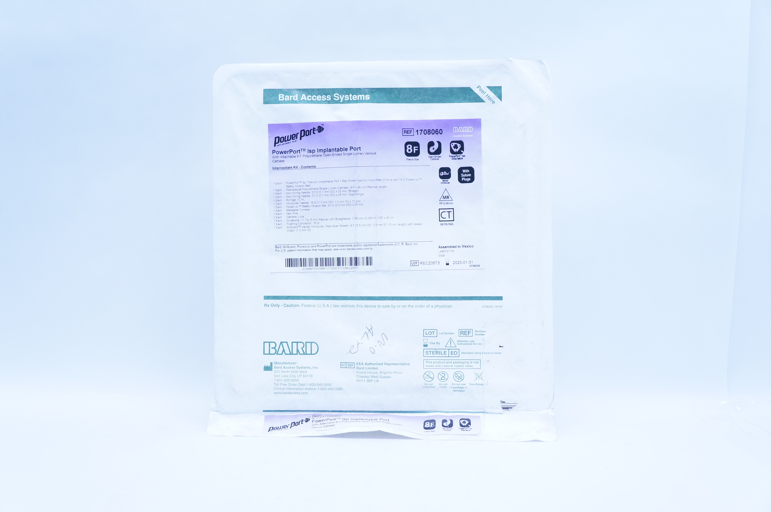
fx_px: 706
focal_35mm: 33
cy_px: 256
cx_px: 386
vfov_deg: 39.9
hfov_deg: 57.3
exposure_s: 1/125
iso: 800
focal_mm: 22
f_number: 5.6
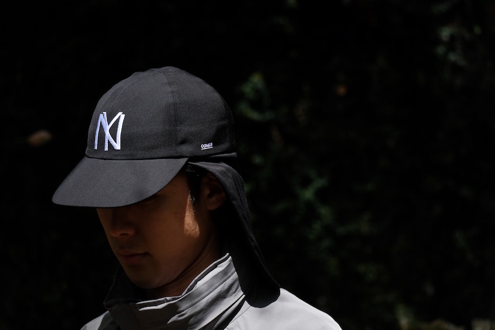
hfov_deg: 16.1
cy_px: 165
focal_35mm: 127
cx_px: 248
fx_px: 1746
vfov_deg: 10.8
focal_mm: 84.8
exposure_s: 1/2200
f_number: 5.2
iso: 1000
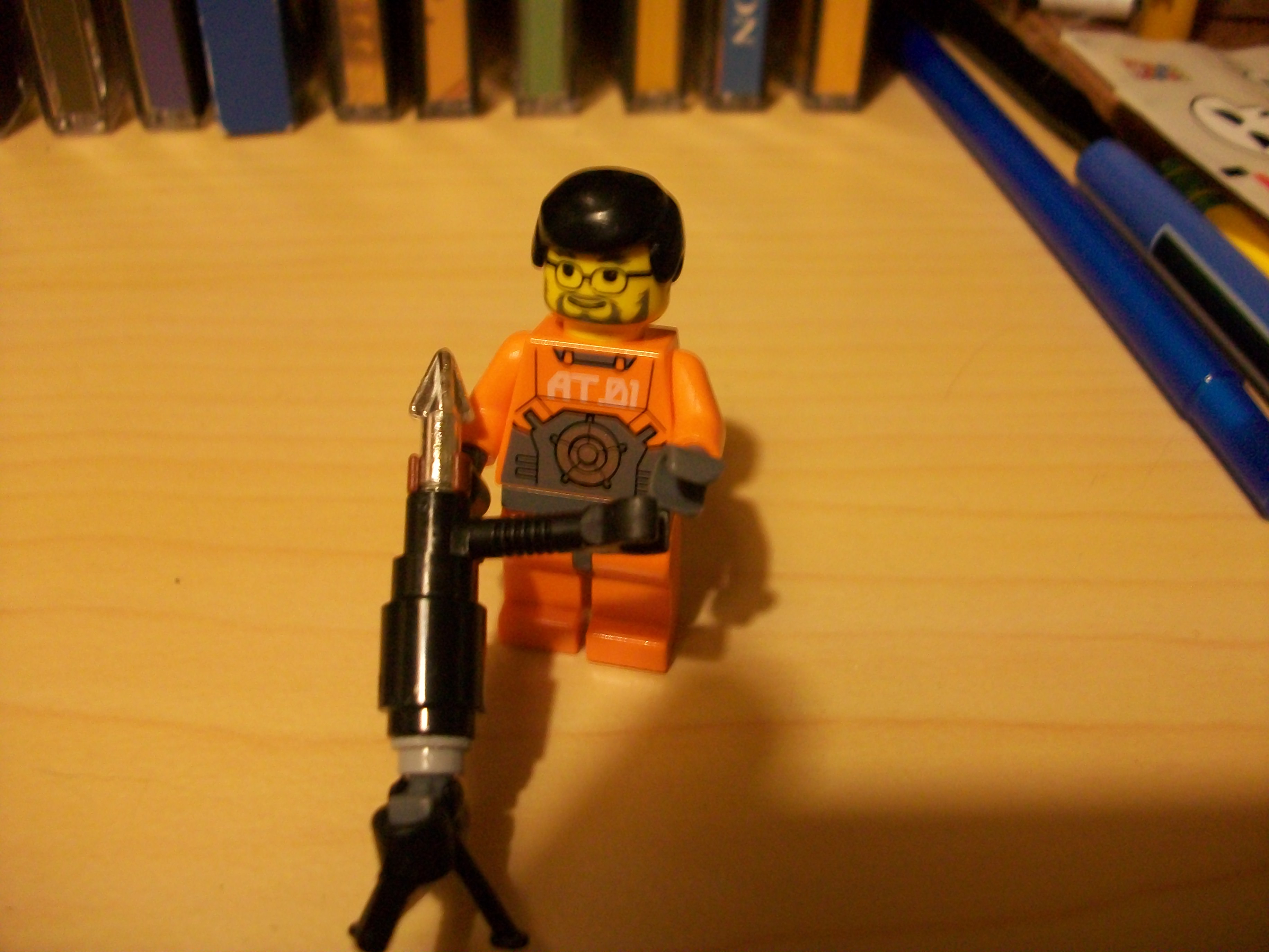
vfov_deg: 44.2
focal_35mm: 32
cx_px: 634
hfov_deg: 56.8
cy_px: 476
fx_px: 1173
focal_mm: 5.7
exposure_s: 1/8
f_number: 2.8
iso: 160
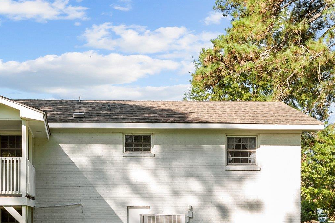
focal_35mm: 70
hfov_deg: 28.5
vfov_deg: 19.2
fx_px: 651
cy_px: 179
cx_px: 85
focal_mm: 35
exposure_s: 1/250
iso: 400
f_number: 8
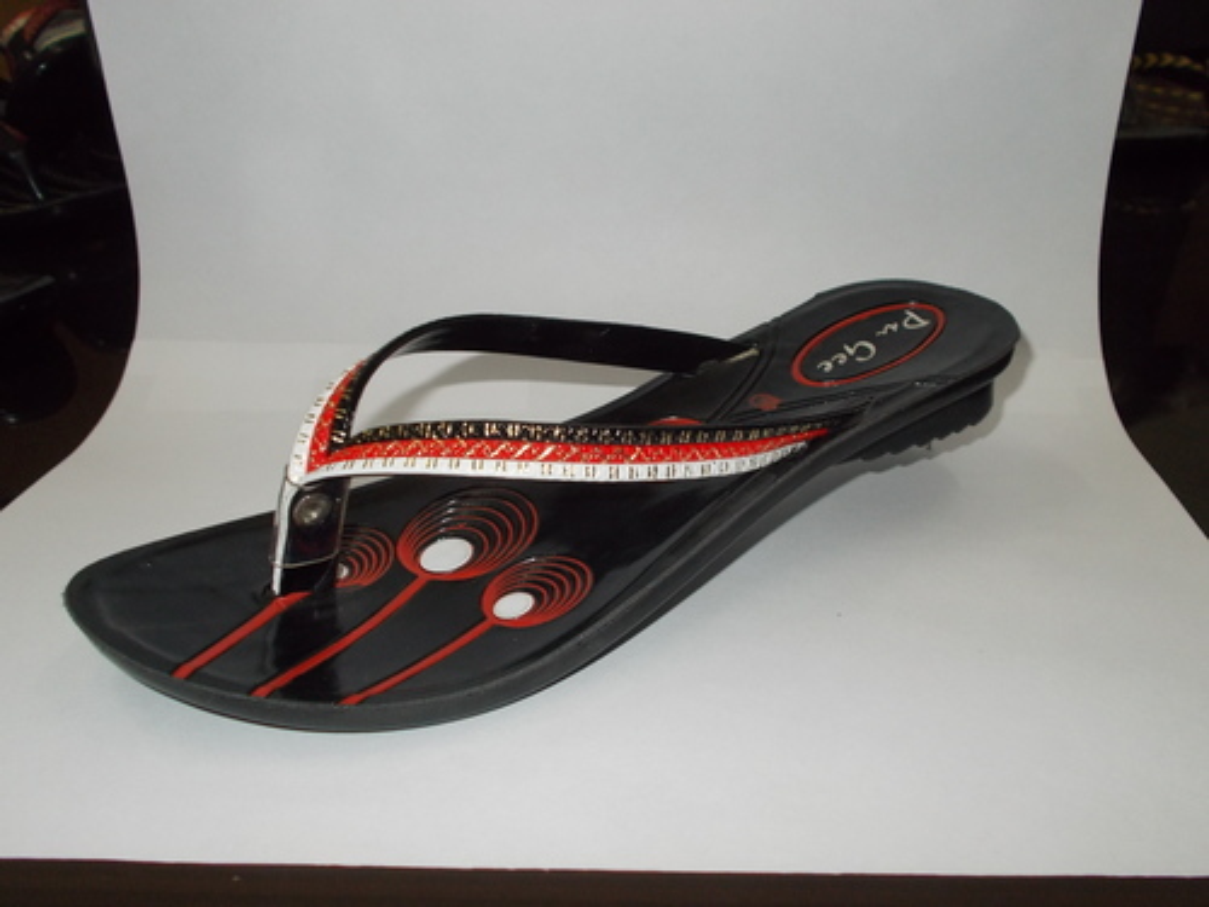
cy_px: 454
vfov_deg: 41.8
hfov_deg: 54.0
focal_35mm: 34
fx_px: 1187
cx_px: 604
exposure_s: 1/25
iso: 200
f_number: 3.6
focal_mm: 6
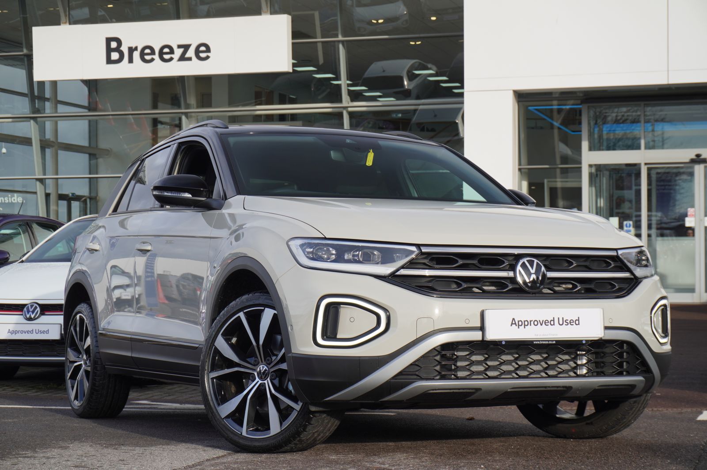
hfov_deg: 28.1
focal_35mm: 72
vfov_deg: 18.9
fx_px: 1413
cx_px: 354
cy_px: 235
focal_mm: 48
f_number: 6.7
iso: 100
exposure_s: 1/125
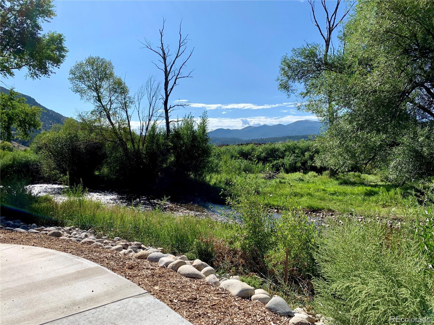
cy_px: 162
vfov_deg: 53.1
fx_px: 326
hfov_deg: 67.3
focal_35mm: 26
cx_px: 217
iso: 25
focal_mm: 4.25
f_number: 1.8
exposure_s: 1/3185
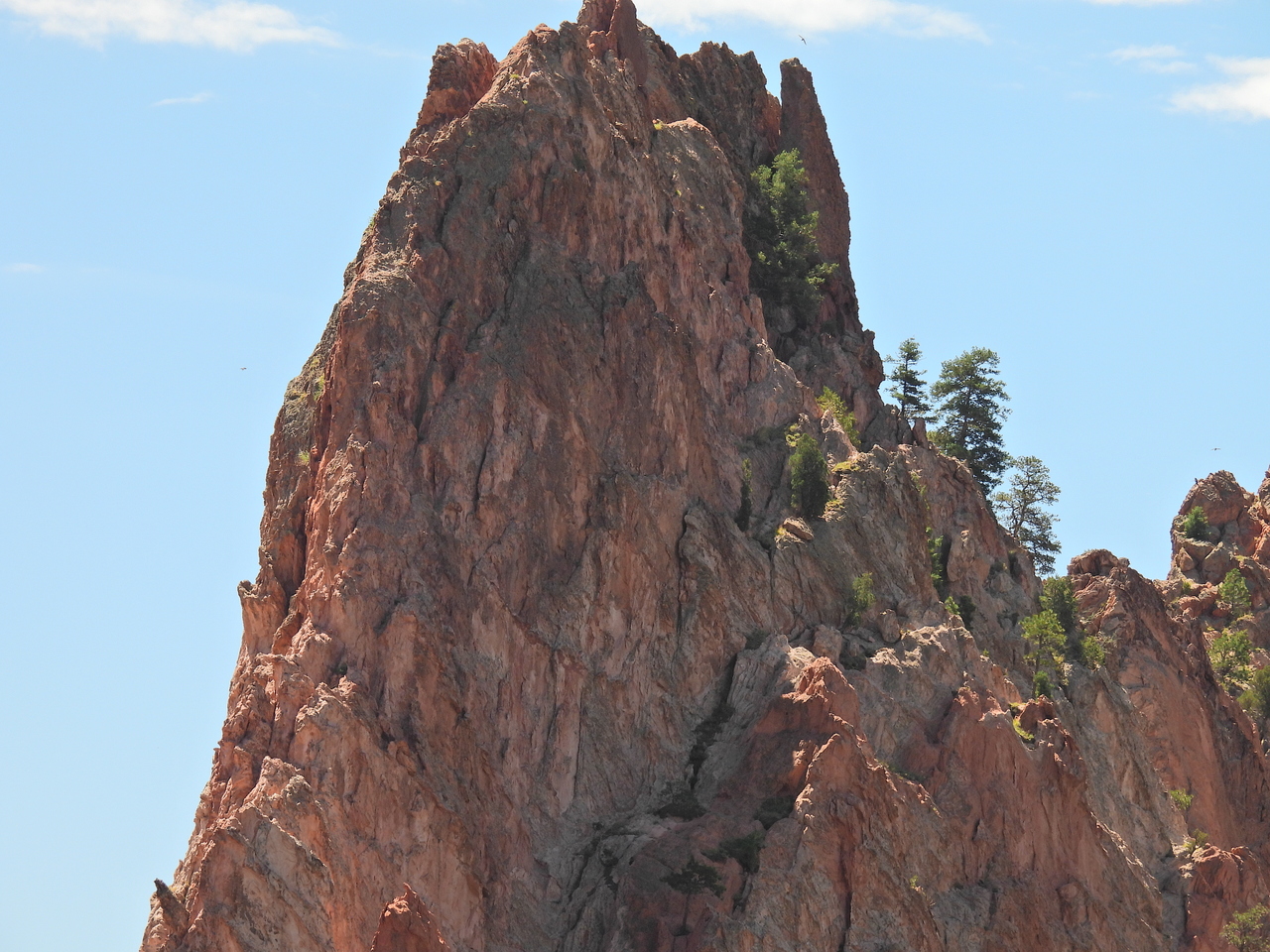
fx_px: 11006
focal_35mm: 300
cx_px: 635
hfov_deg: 6.6
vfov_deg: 5.0
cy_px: 476
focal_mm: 53.5
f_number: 5
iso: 100
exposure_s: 1/640
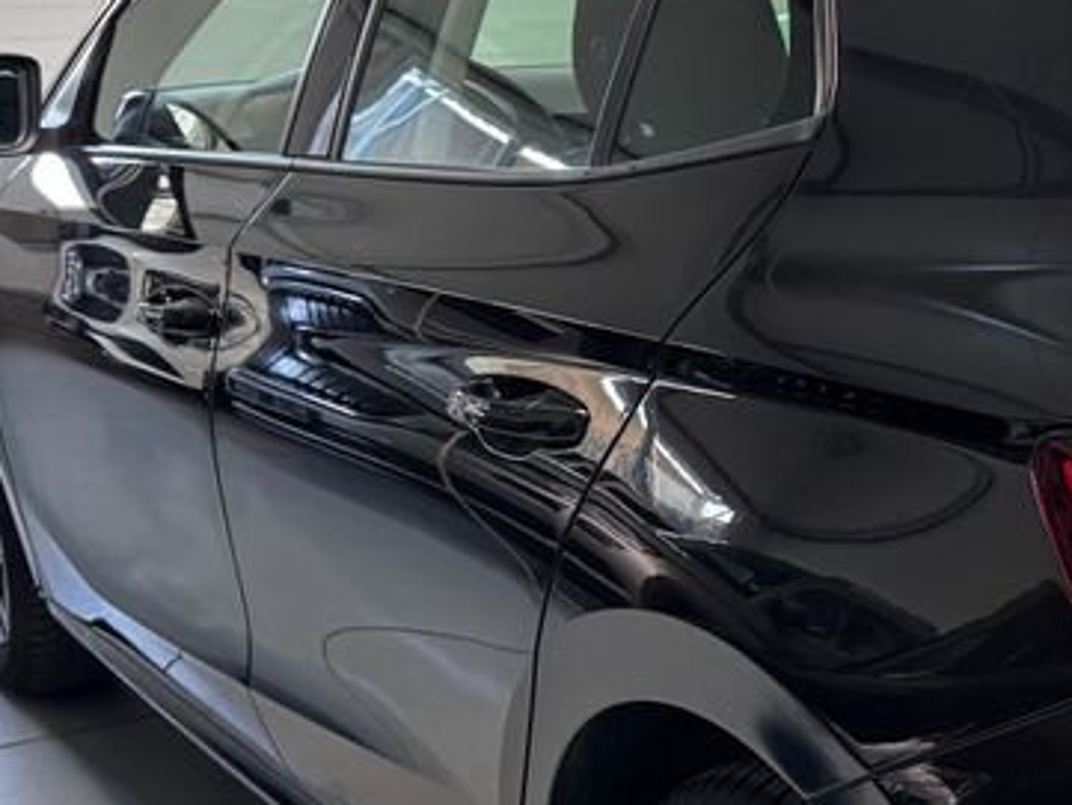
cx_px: 1182
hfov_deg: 26.3
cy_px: 627
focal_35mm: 68
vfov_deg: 21.4
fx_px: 2107
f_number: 1.78
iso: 320
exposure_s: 1/60
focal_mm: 6.76
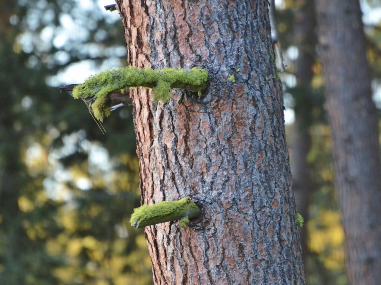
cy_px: 142
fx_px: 5404
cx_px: 185
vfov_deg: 3.0
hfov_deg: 4.0
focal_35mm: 491
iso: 2200
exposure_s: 1/125
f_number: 5.6
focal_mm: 300
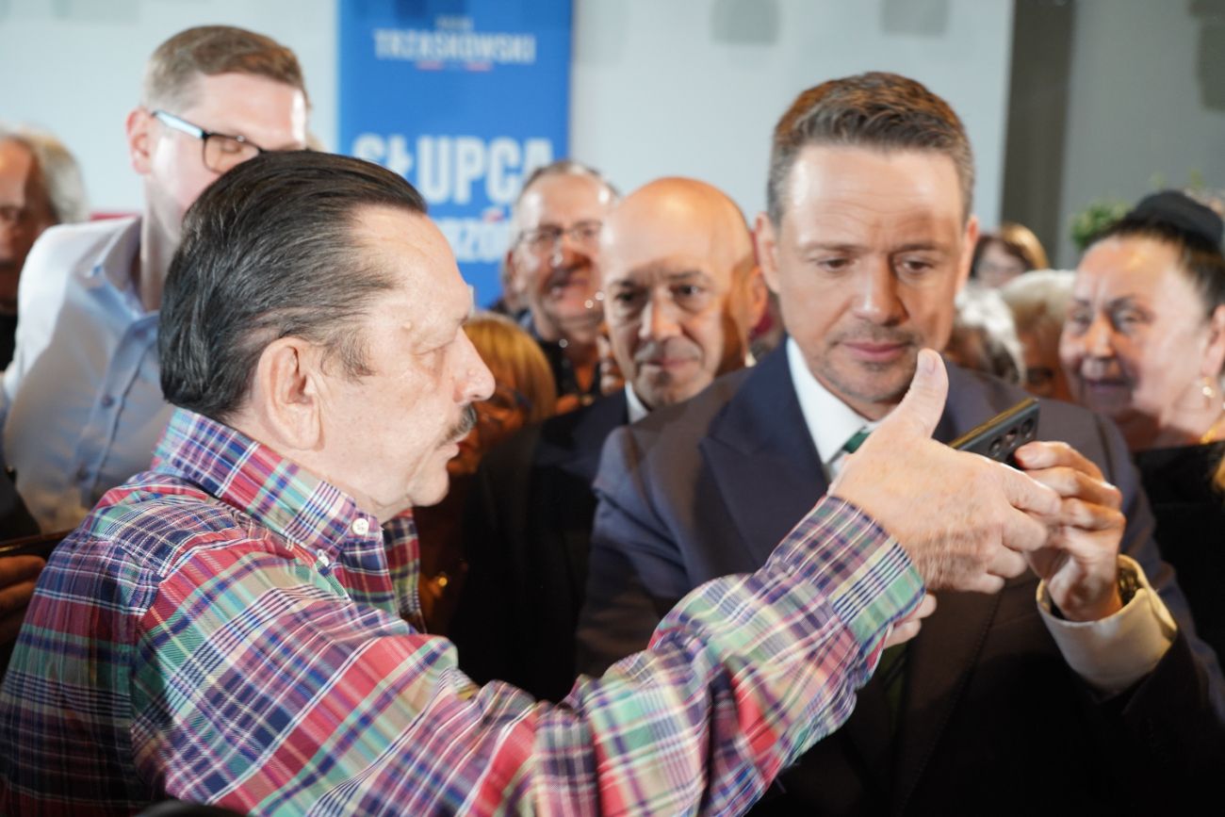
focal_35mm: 46
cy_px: 408
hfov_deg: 42.7
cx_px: 612
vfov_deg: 29.3
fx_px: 1565
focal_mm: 46
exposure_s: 1/100
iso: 1600
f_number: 5.6
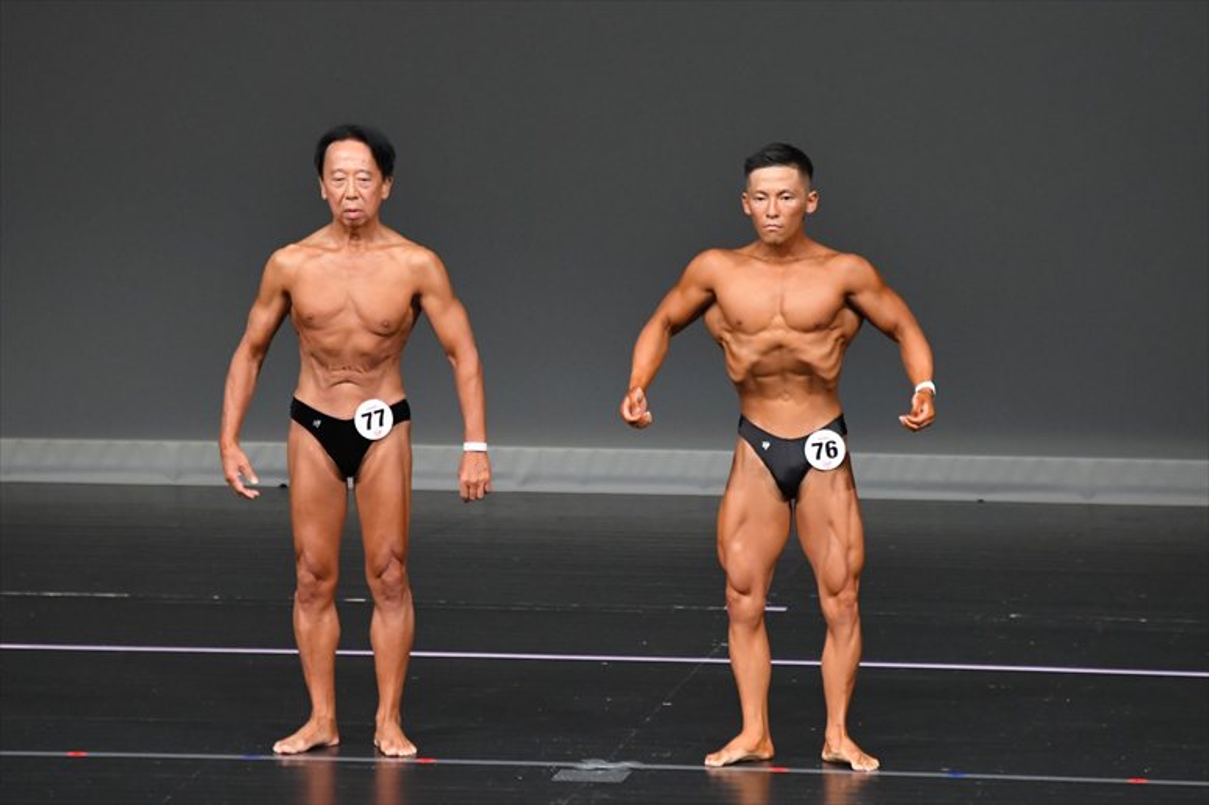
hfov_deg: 6.0
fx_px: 11581
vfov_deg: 4.0
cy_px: 402
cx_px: 604
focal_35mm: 345
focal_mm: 230
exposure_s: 1/400
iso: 4000
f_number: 5.6
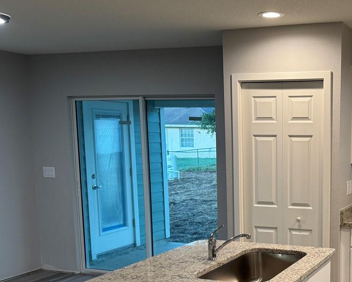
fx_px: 521
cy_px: 218
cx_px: 304
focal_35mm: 50
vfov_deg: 29.7
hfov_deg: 35.5
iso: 200
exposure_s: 1/120
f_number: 1.78
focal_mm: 6.76
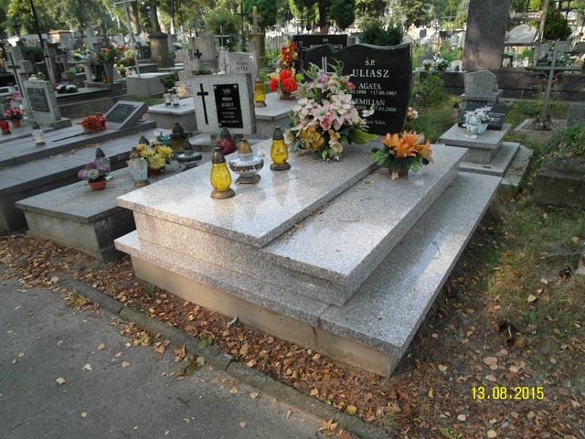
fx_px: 406
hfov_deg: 71.6
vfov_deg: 56.8
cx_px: 292
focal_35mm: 24
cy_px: 220
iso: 80
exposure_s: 1/125
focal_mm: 5.2
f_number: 3.4
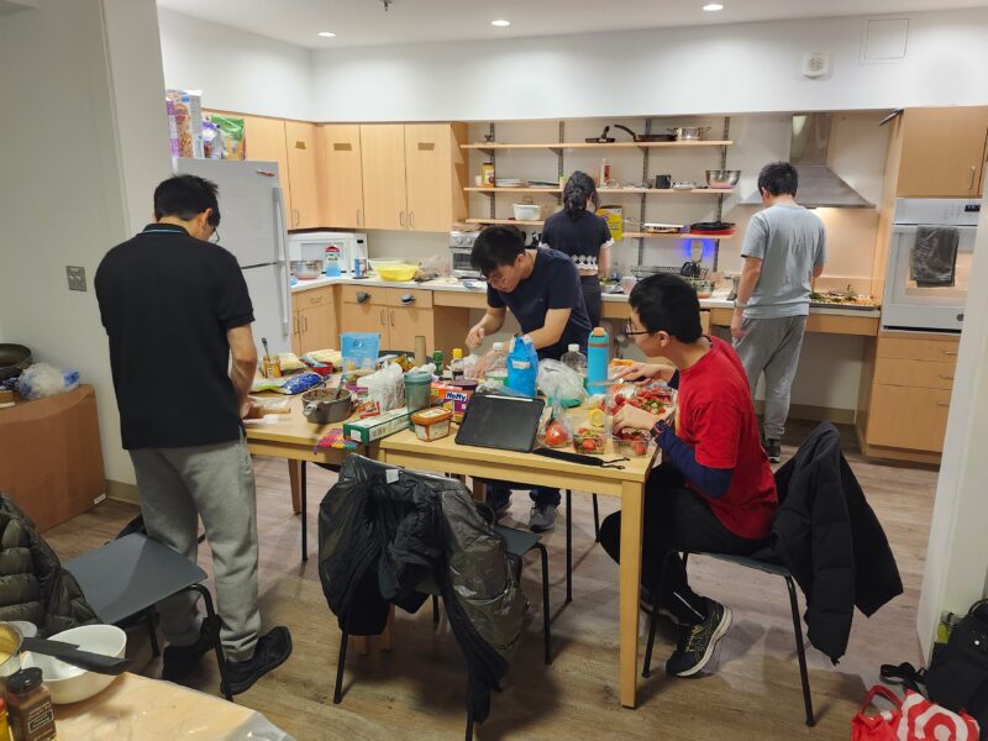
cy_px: 370
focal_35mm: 23
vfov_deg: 58.9
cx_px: 494
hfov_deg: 73.9
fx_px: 656
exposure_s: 1/120
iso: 640
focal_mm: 5.54
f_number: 1.8
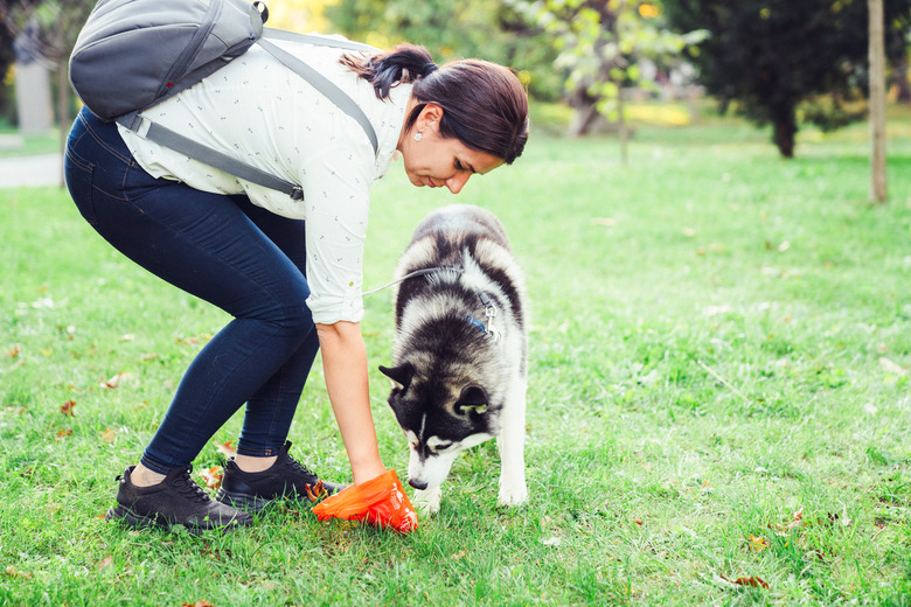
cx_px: 456
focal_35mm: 70
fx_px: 1771
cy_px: 304
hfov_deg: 28.8
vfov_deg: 19.5
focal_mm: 70
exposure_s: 1/125
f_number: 2.8
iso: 200
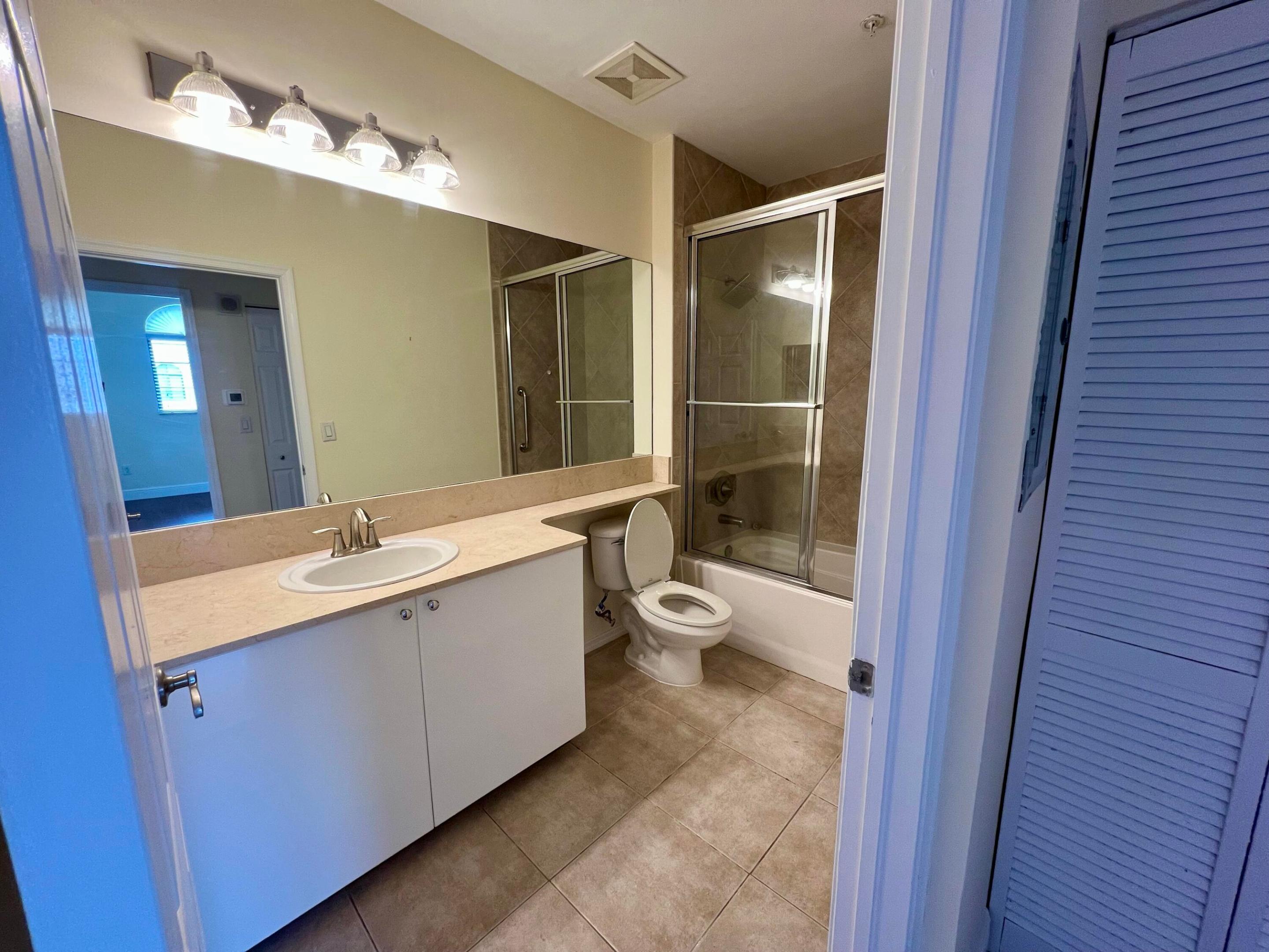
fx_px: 477
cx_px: 634
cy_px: 476
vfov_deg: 89.9
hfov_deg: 106.2
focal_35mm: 13
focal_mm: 1.57
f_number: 1.8
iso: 160
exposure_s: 1/60
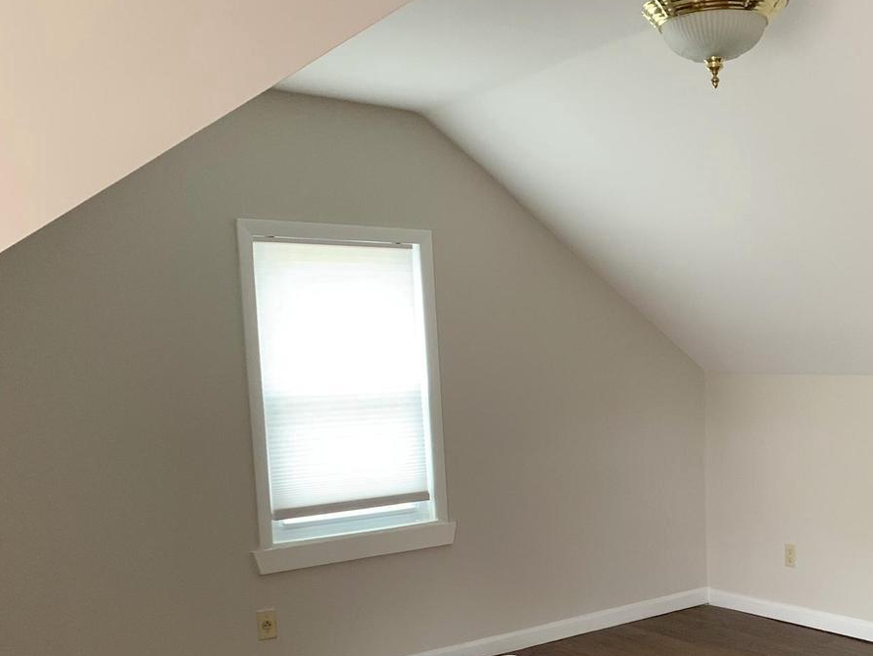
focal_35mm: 42
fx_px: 1060
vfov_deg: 33.4
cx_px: 609
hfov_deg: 43.9
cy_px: 523
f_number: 1.8
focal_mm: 4.25
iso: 400
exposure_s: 1/30
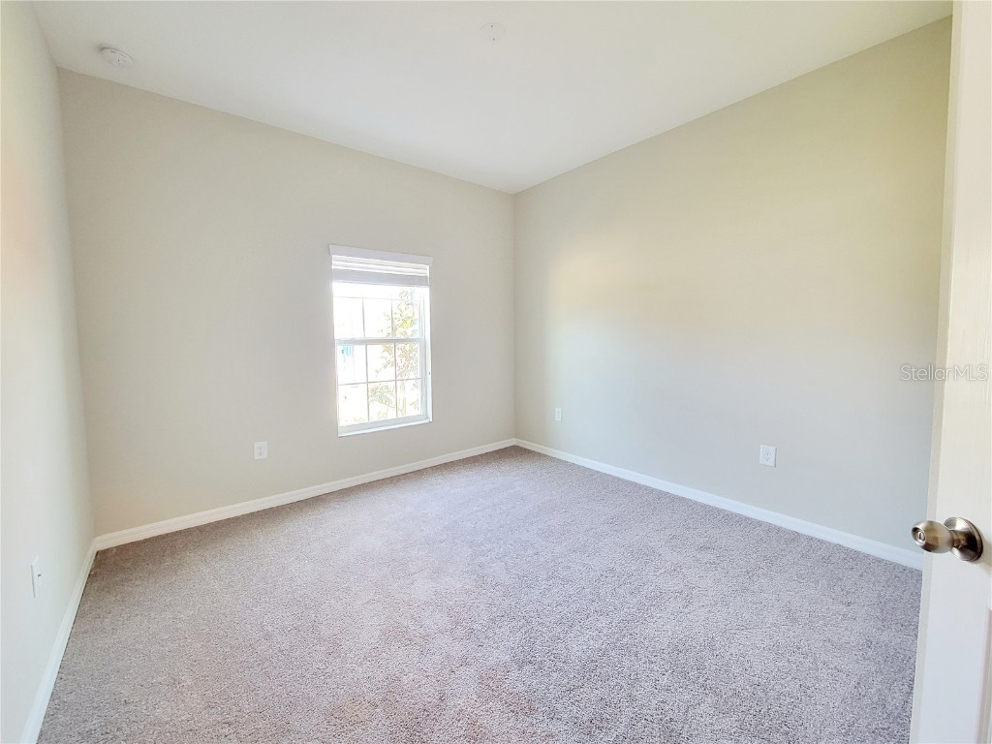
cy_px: 372
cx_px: 496
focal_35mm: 13
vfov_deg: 89.9
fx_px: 373
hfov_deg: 106.2
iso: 320
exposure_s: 1/30
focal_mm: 2.2
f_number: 2.2
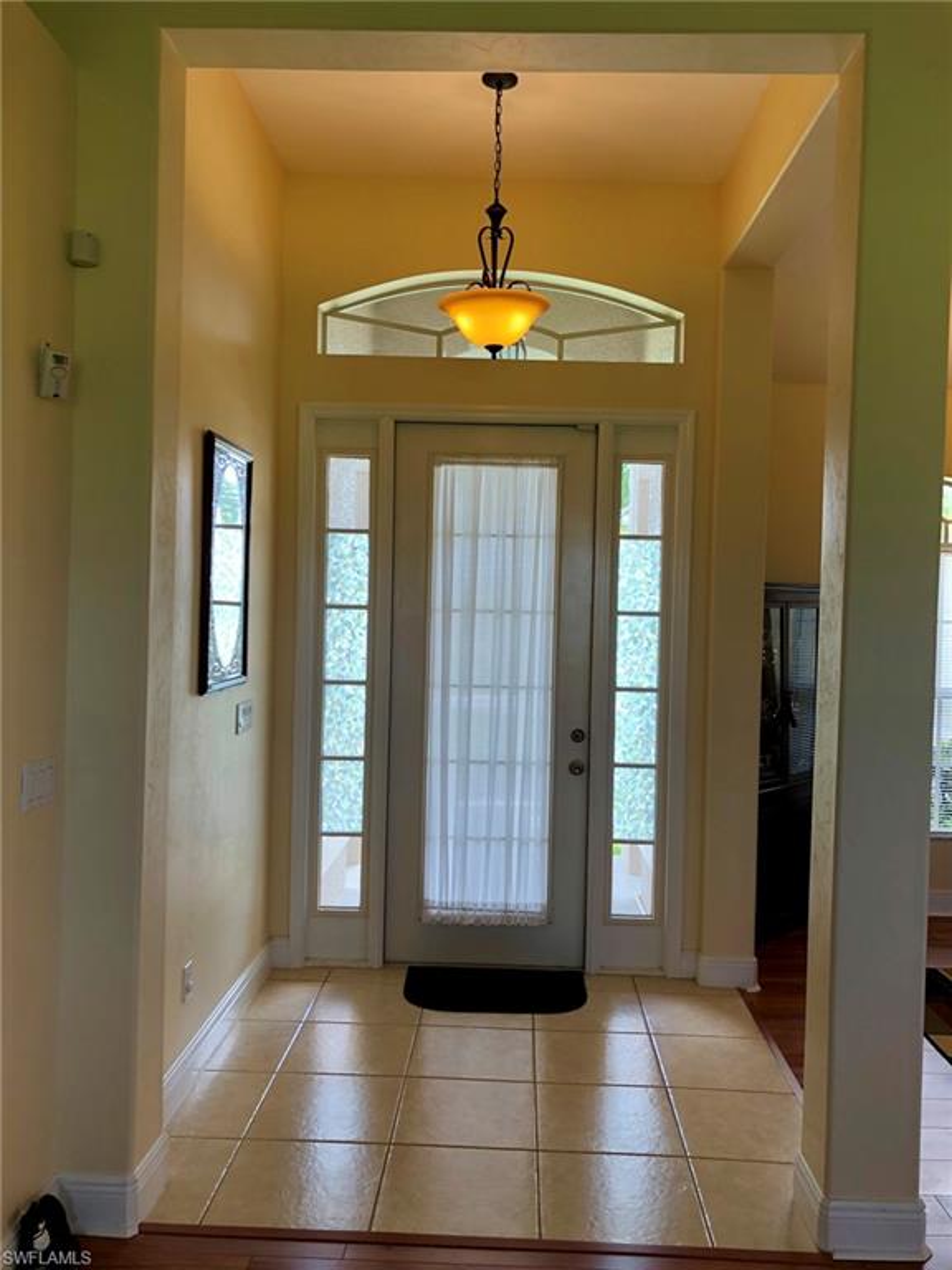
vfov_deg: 63.4
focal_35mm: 28
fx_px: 1027
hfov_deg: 49.7
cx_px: 476
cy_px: 635
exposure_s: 1/120
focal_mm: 3.99
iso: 50
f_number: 1.8
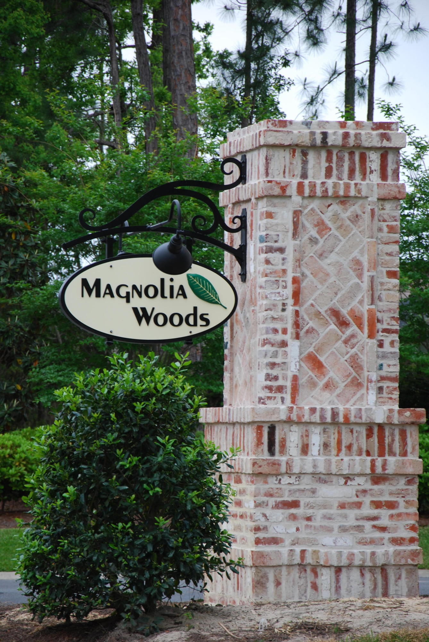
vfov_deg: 13.0
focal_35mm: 158
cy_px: 321
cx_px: 214
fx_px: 2808
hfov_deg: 8.7
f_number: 5.6
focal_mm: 105
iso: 220
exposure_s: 1/125
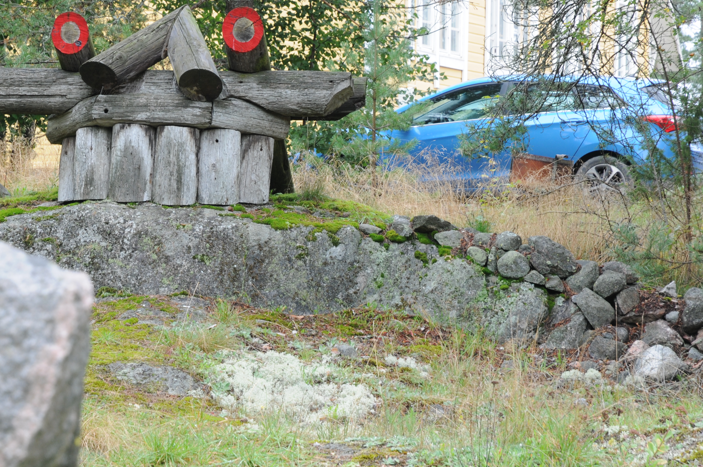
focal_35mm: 189
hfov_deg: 10.9
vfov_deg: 7.3
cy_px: 124
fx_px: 3681
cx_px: 186
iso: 250
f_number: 9
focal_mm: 85
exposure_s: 1/40
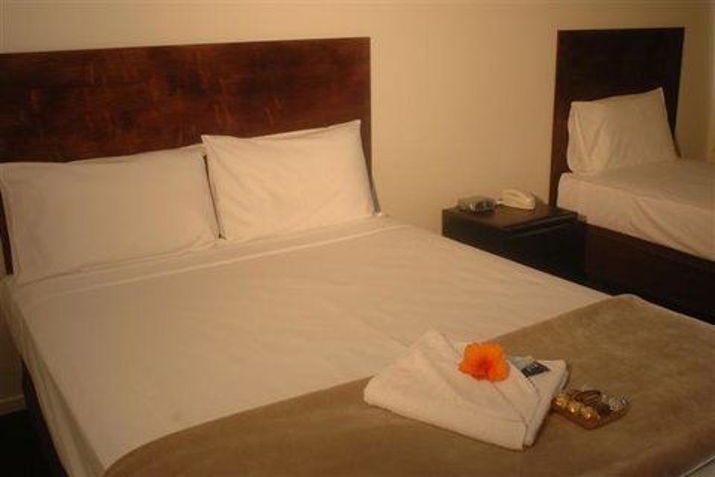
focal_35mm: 36
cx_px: 358
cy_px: 238
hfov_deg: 53.1
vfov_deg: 36.9
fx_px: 715
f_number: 5.6
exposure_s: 1/13
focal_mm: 24
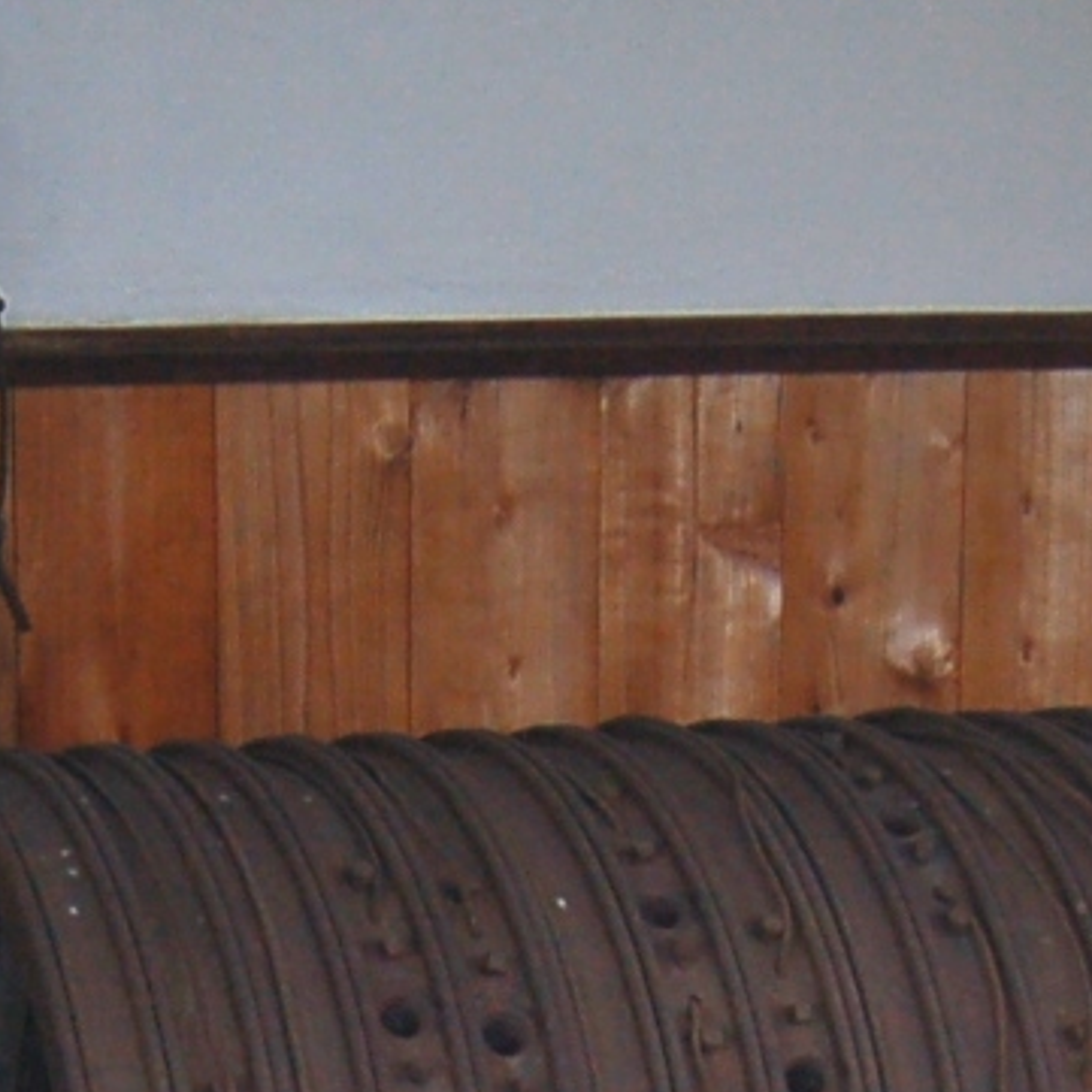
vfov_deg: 11.7
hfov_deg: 12.2
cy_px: 1640
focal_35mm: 143
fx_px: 5104
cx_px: 360
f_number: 3.5
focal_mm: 18
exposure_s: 1/250
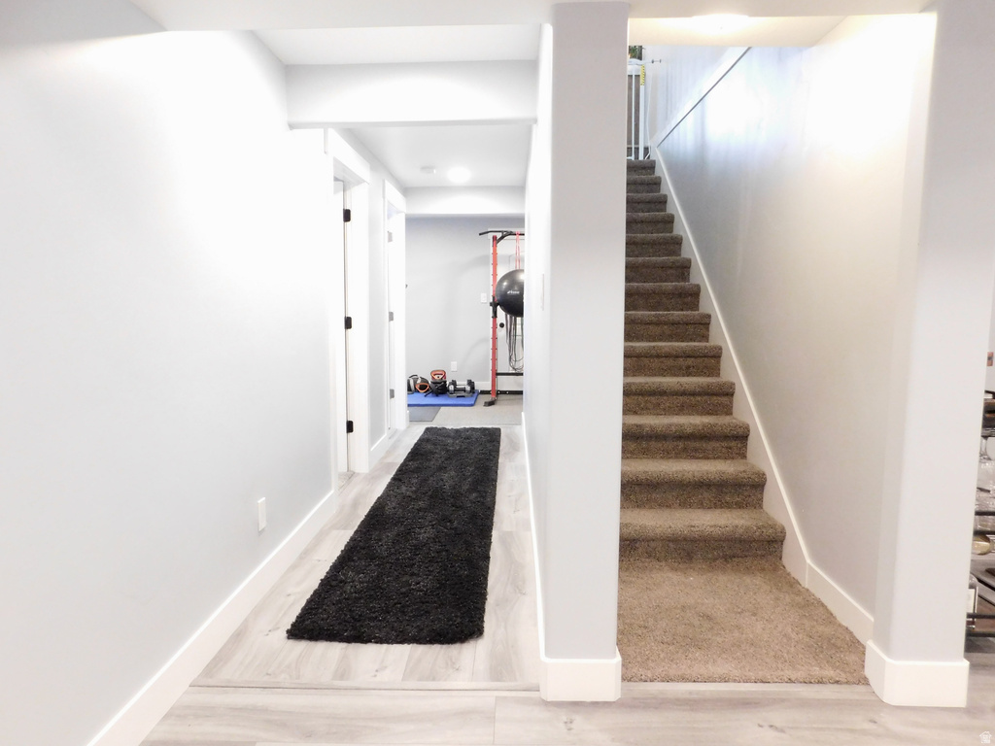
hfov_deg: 73.9
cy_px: 373
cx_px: 498
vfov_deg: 58.9
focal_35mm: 23
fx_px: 661
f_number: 3
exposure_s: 1/30
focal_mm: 4
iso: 800
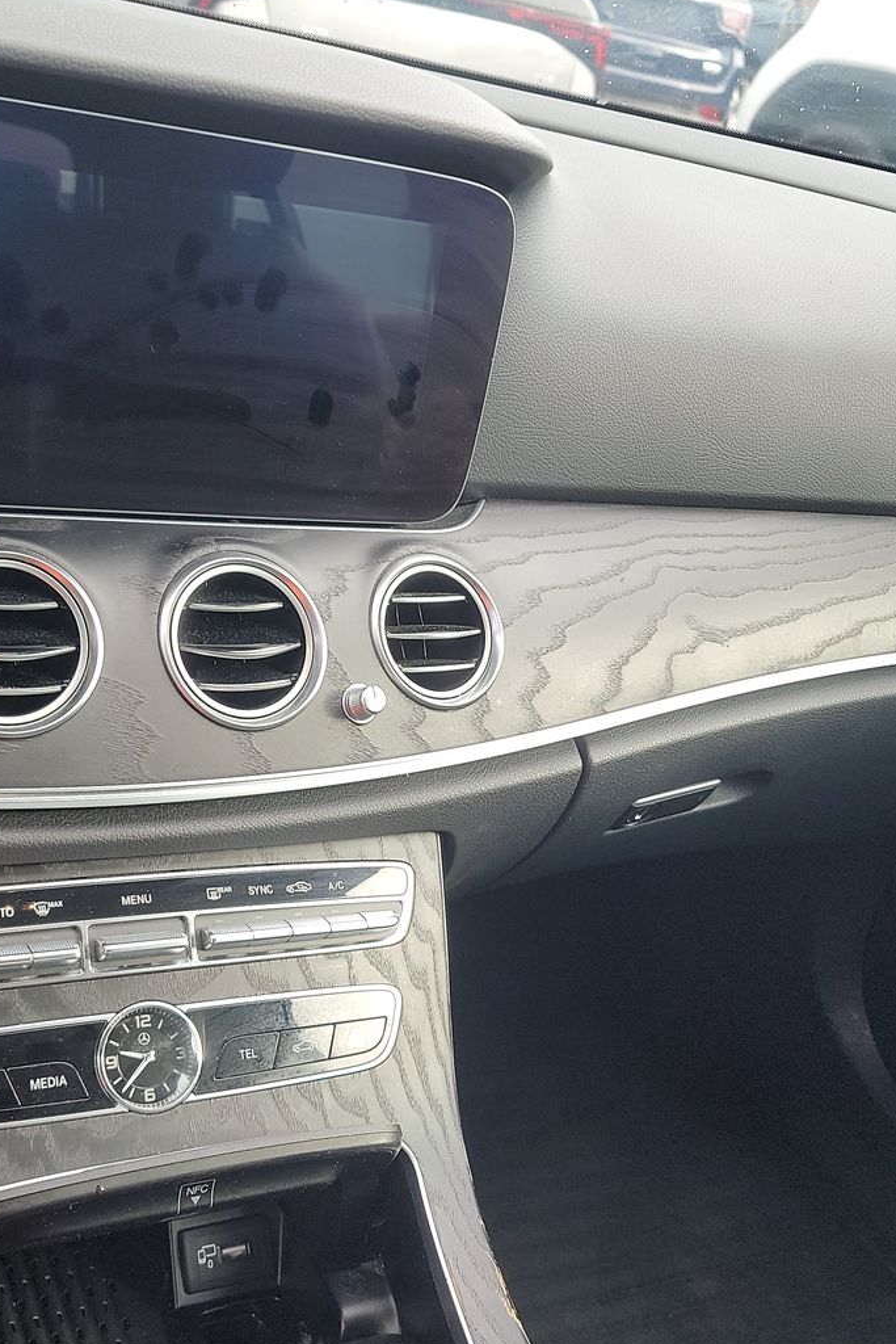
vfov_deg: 49.4
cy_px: 752
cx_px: 317
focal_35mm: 39
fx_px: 1455
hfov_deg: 34.0
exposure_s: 1/59
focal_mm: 6.7
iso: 66
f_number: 1.8
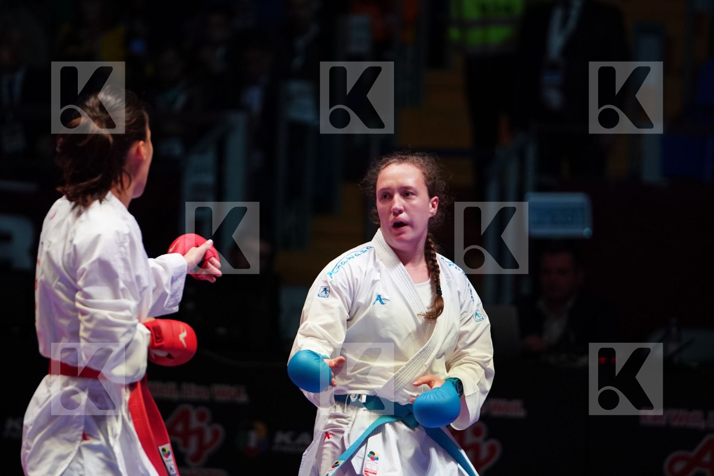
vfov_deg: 4.8
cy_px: 238
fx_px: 5672
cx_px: 357
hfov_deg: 7.2
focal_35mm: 286
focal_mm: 191
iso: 2000
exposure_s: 1/1000
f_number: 2.8
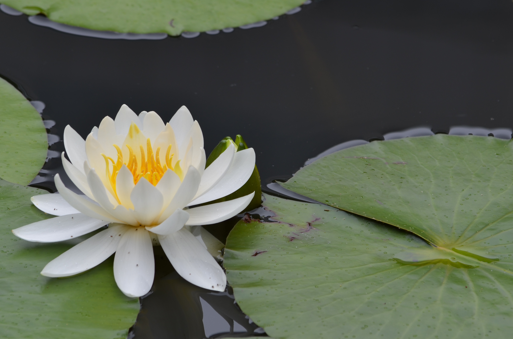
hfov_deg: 5.8
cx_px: 251
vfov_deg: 3.9
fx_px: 5048
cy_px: 154
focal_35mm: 355
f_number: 8
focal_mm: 200
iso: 100
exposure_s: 1/125
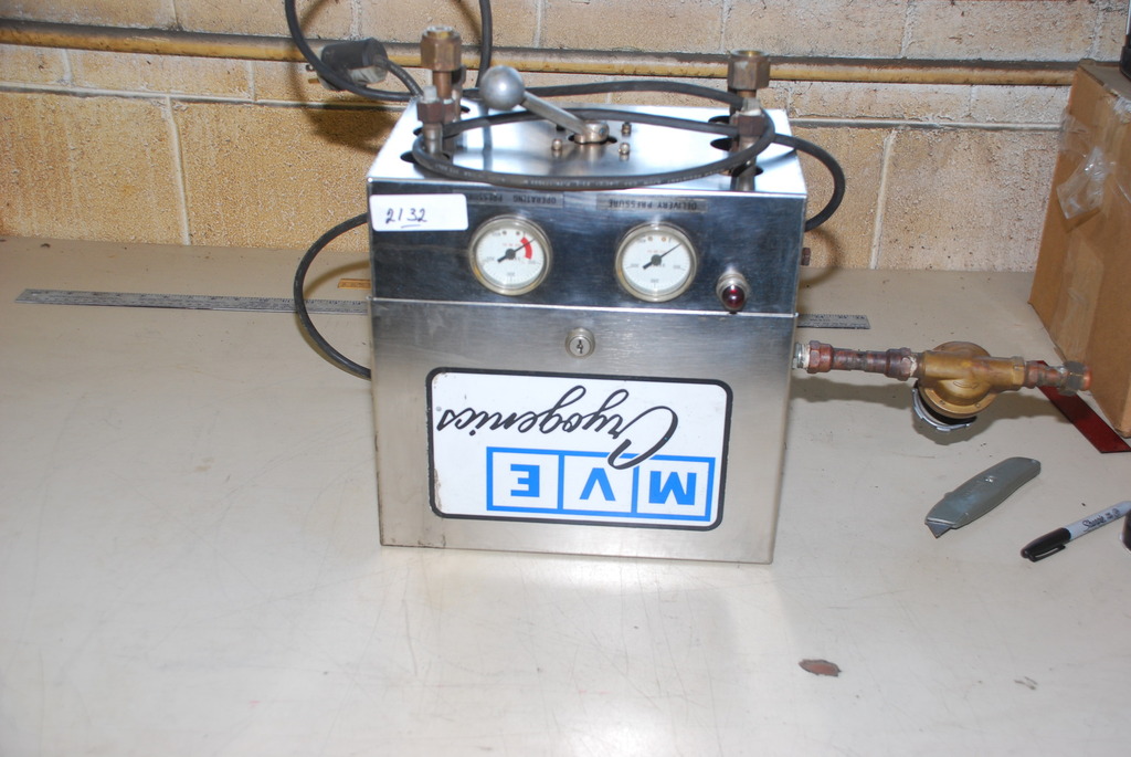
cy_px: 378
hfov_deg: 46.4
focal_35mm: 42
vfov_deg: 32.0
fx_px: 1321
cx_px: 566
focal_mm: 28
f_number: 5
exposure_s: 1/60
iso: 200
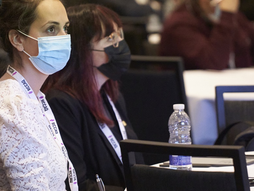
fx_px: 2641
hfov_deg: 5.5
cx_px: 102
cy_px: 88
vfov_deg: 4.1
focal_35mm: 360
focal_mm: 200
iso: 8000
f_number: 4
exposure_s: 1/200
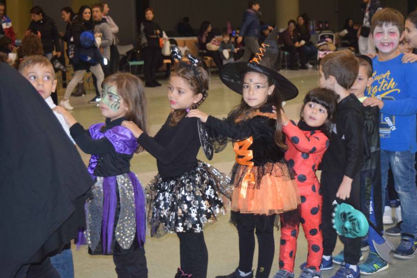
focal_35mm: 63
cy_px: 114
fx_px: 725
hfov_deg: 32.0
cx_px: 247
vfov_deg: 21.7
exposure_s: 1/60
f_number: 4.5
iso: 1100
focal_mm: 35
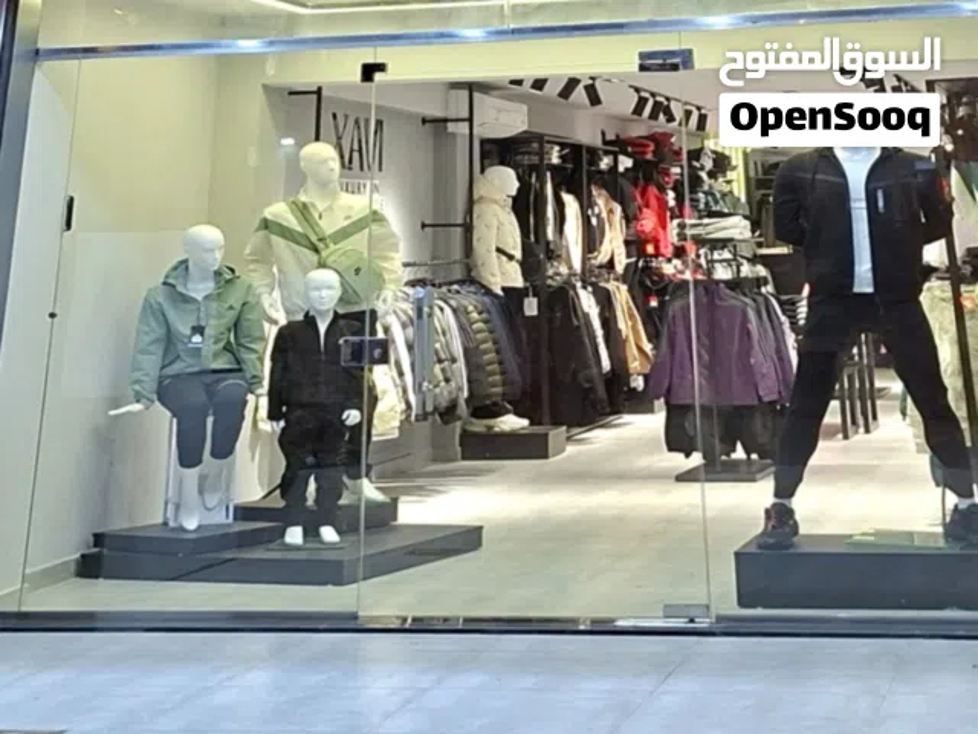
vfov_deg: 58.9
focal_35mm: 23
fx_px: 650
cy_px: 367
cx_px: 489
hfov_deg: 73.9
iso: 160
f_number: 1.8
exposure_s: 1/100
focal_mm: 5.54
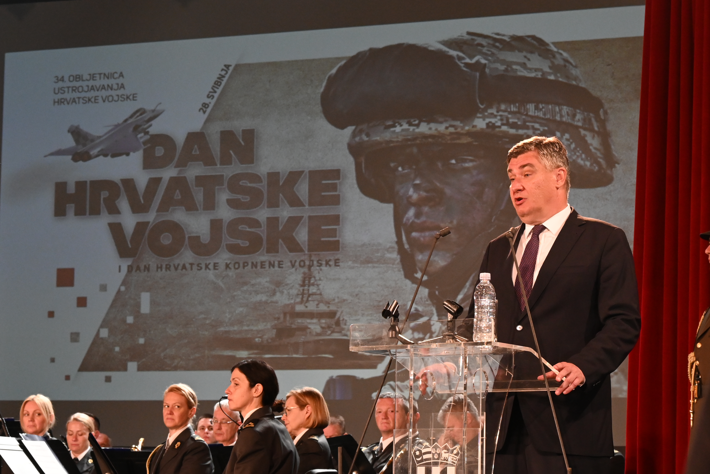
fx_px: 2071
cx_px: 355
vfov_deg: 13.0
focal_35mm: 105
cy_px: 237
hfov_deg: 19.5
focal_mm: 70
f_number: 10
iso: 4000
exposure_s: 1/60
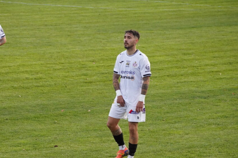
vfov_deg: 5.5
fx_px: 1656
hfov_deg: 8.2
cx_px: 99
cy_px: 92
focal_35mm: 251
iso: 6400
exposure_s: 1/2500
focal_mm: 139
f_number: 7.1
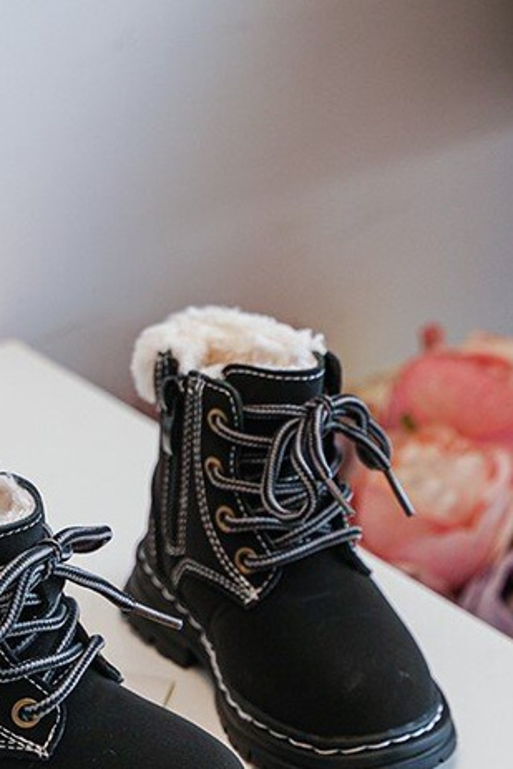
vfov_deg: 25.0
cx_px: 133
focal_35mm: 81
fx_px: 1730
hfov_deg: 16.8
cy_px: 498
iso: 500
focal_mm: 50
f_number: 4
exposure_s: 1/100
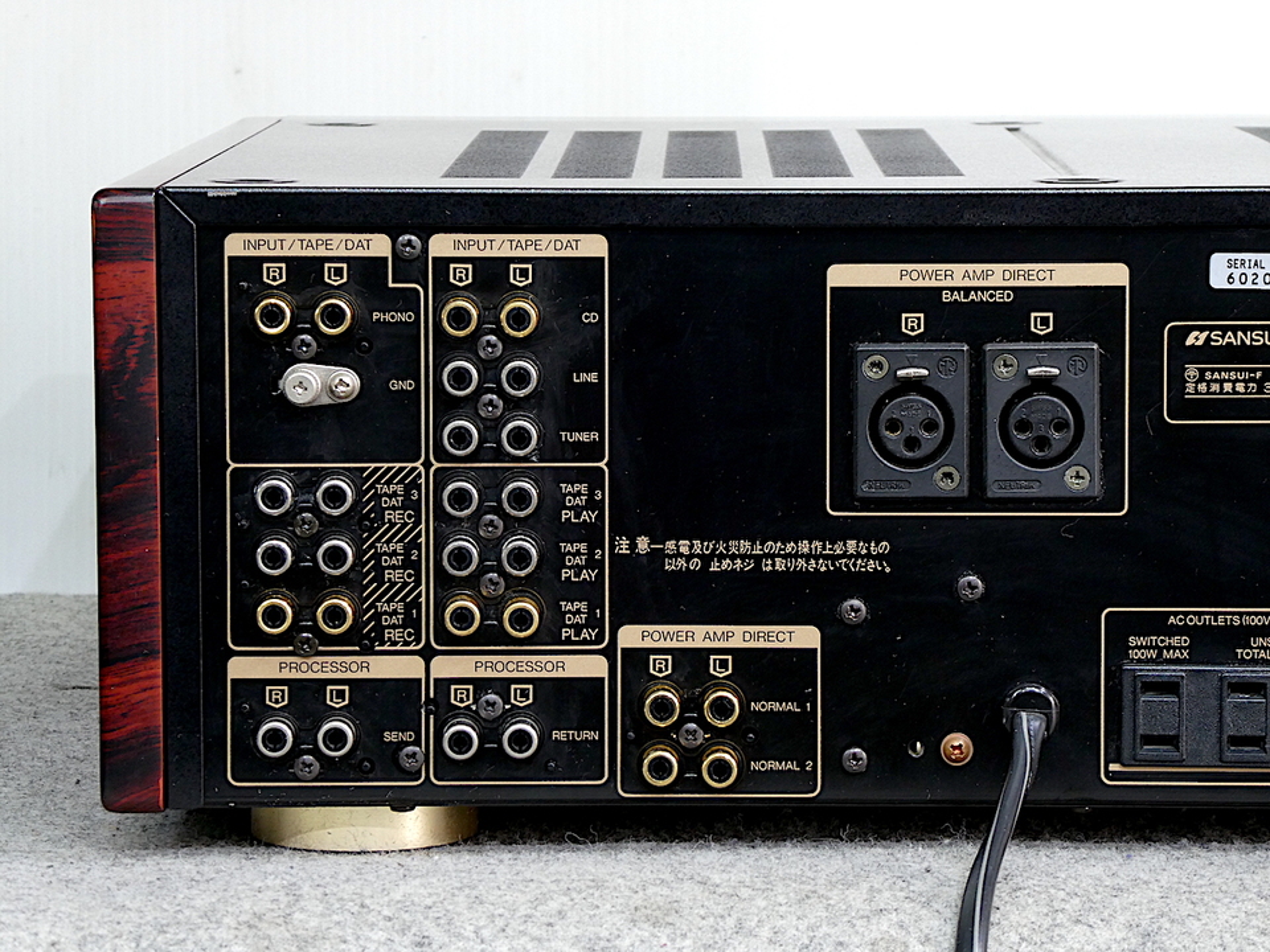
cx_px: 635
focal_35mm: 143
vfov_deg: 10.4
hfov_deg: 13.8
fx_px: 5246
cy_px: 476
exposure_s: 1/5
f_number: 5.4
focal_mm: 25.6
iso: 200
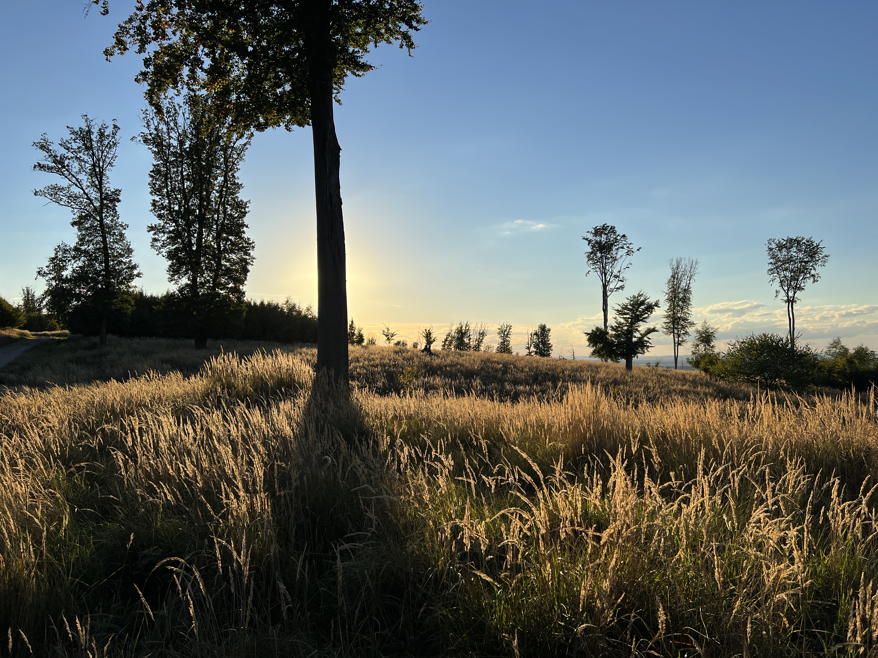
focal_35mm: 26
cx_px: 439
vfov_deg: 53.1
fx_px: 659
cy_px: 329
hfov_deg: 67.3
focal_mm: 5.7
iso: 50
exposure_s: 1/5882
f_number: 1.5
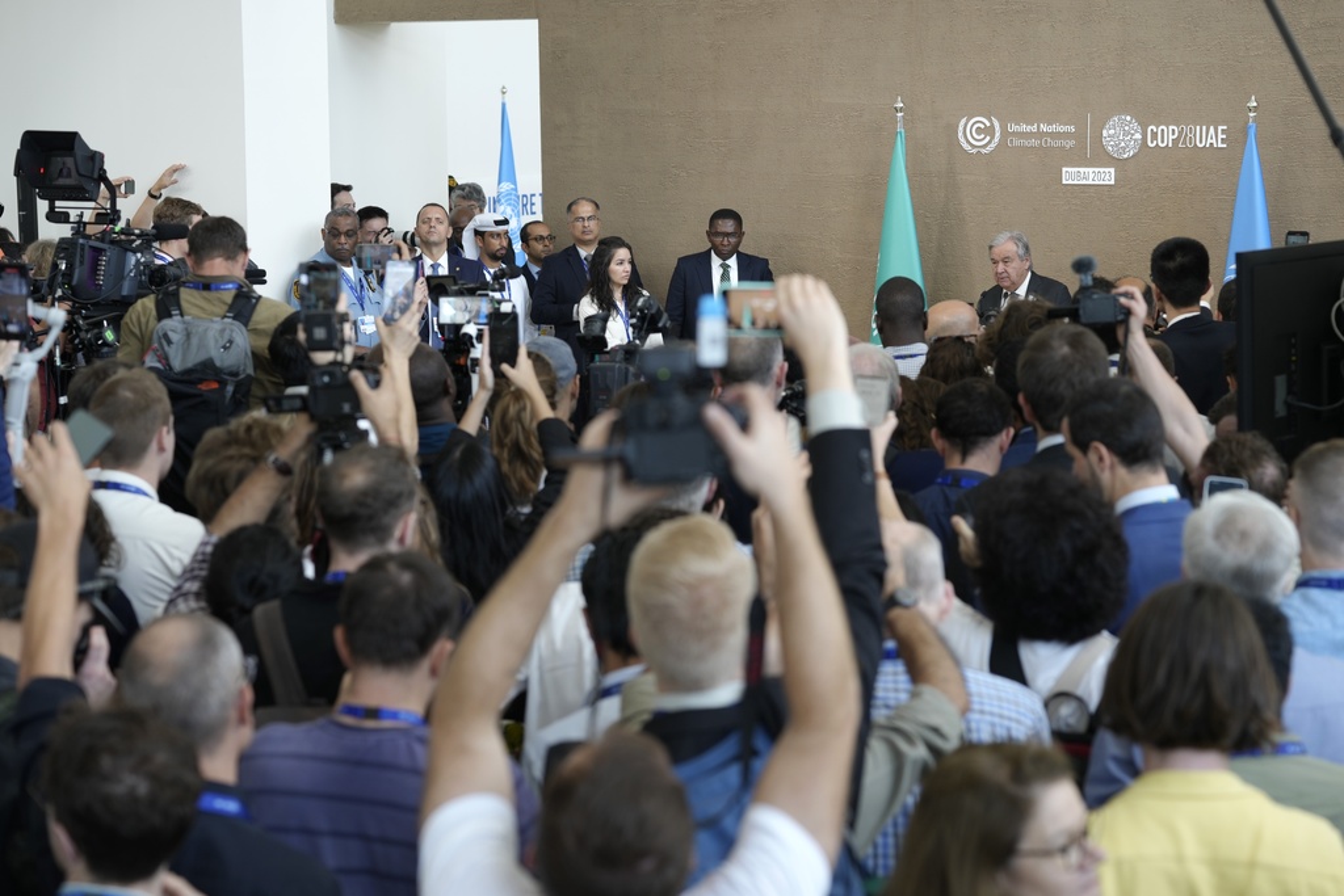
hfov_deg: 23.9
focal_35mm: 85
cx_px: 672
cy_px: 448
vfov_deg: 16.1
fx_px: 3174
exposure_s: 1/125
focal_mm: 85
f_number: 4
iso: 250
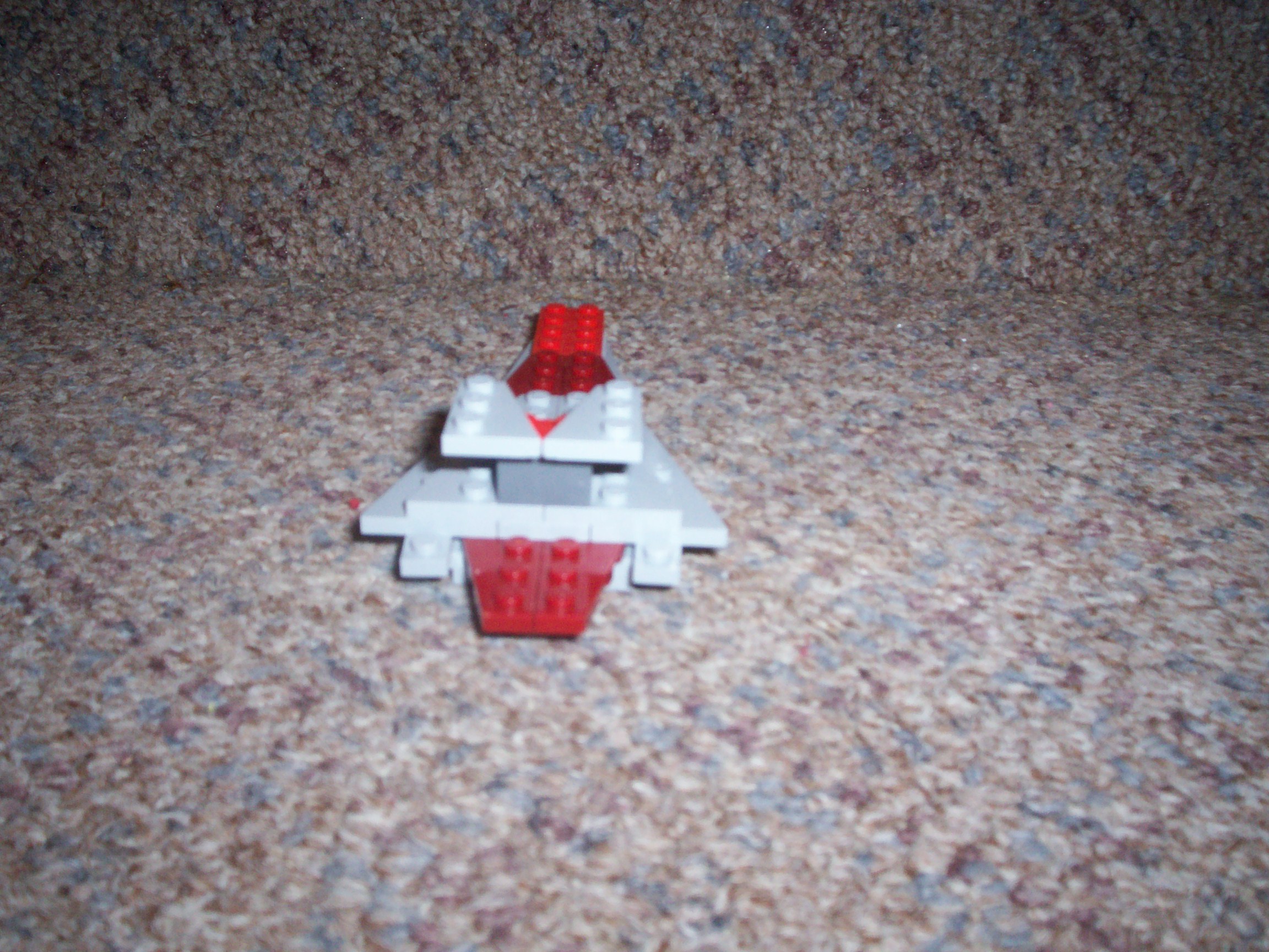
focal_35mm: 36
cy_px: 476
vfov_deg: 39.7
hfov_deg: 51.4
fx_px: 1320
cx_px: 634
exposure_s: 1/64
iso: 140
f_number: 4.5
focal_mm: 5.9
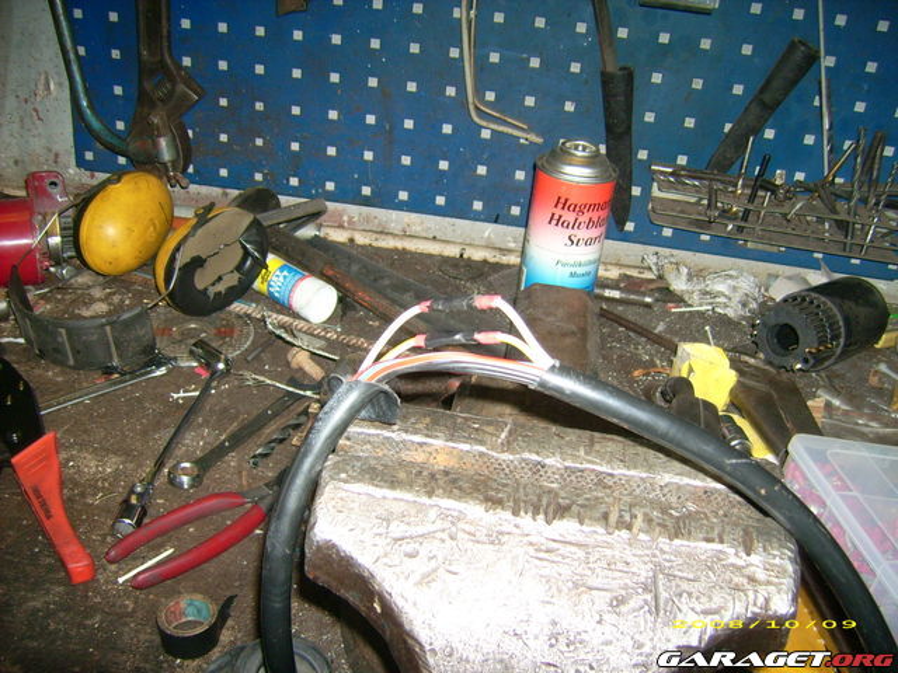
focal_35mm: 35
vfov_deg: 40.7
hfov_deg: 52.6
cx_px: 449
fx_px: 908
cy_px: 336
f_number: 2.8
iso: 100
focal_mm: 5.95
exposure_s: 1/60
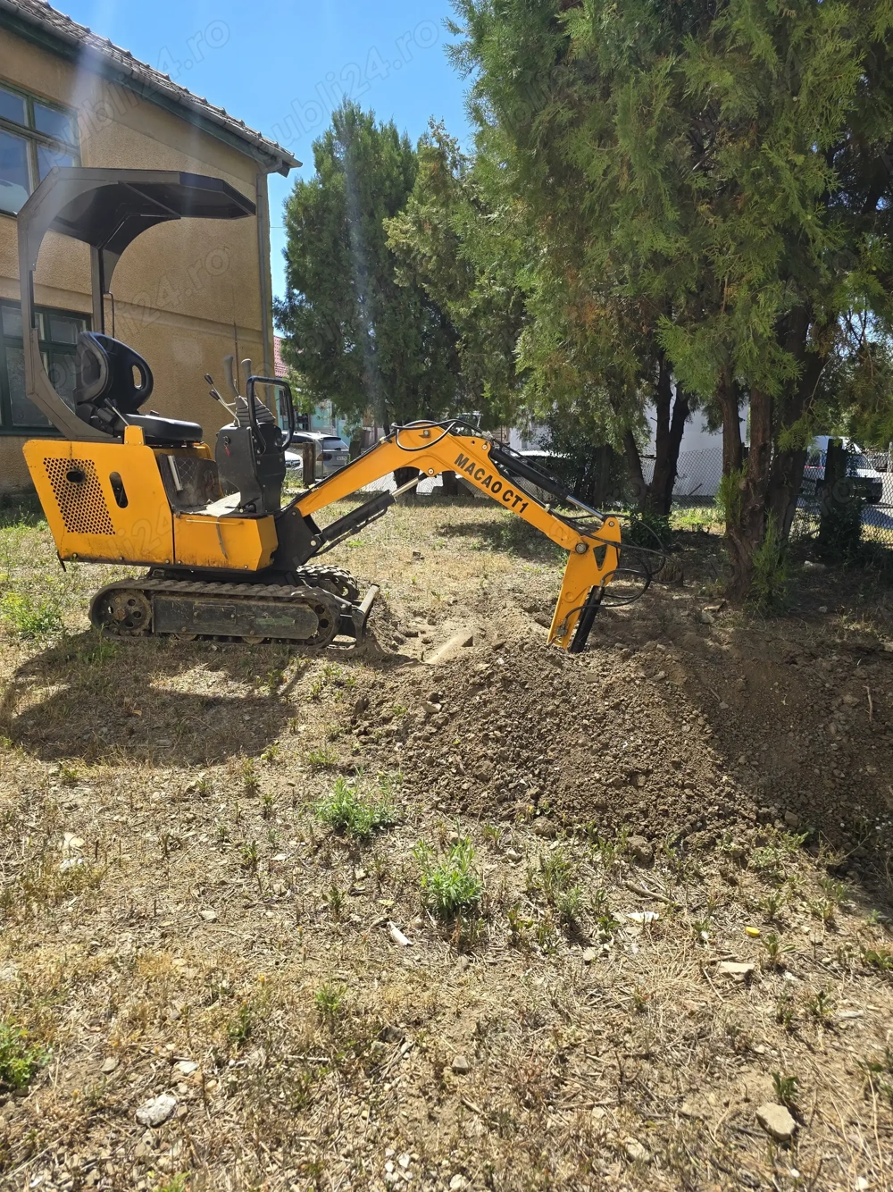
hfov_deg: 58.9
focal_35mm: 23
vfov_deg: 73.9
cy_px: 596
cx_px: 446
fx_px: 791
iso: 12
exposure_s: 1/455
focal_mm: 6.3
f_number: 1.7
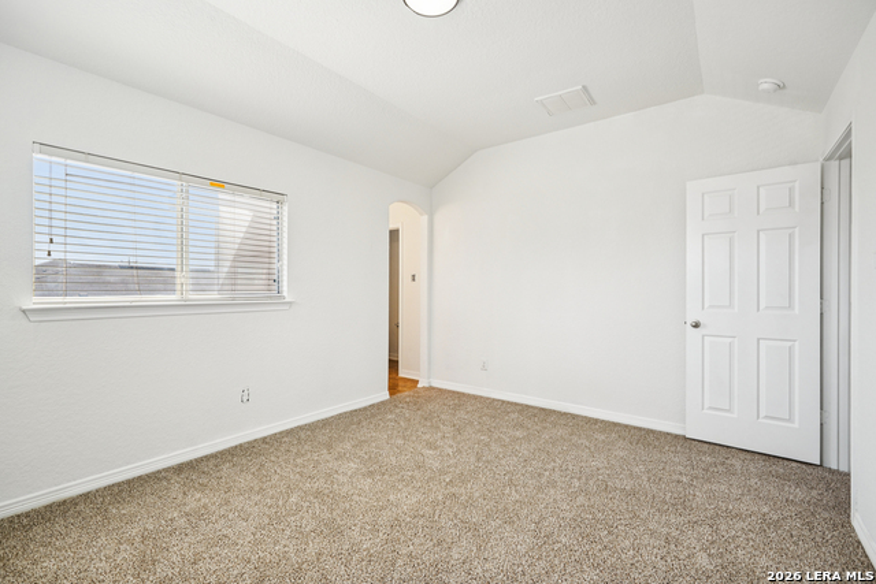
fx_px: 402
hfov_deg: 95.0
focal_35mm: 16
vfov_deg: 72.1
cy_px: 292
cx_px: 438
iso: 100
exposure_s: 1/40
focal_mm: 16.5
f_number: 8
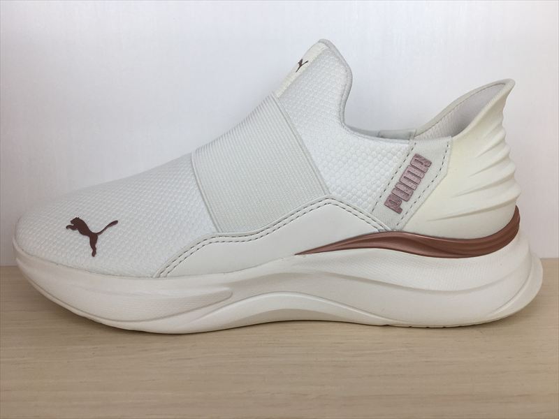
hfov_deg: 61.7
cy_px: 210
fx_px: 468
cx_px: 280
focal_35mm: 29
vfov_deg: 48.2
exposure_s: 1/236
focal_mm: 4.15
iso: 25
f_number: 2.2
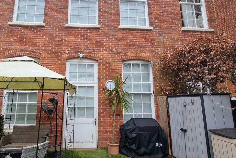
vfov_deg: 64.6
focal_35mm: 19
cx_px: 93
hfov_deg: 85.7
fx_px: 125
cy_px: 78
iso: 64
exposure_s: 1/50
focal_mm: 2.2
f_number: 2.2
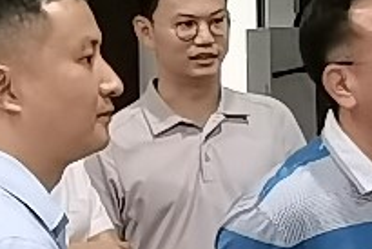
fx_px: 3443
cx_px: 1054
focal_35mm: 333
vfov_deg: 4.1
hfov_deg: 5.8
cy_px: 116
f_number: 1.9
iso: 400
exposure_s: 1/33.3
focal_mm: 4.94
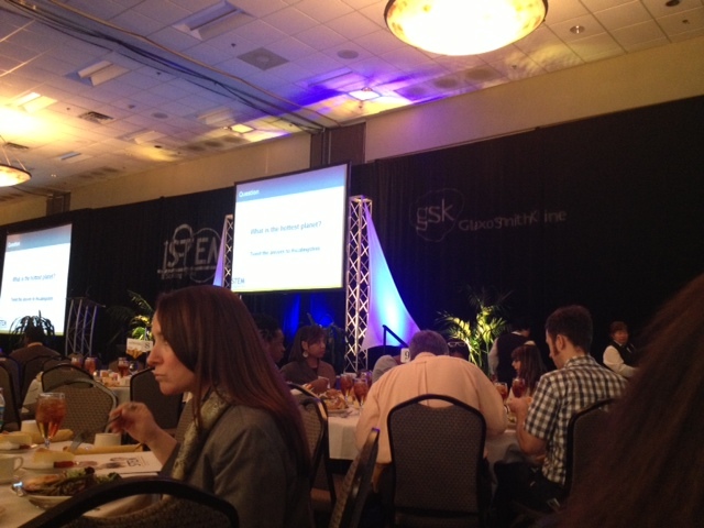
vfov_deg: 40.7
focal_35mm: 35
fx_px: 712
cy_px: 264
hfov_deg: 52.6
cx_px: 352
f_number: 2.4
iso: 320
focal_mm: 4.28
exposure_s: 1/20
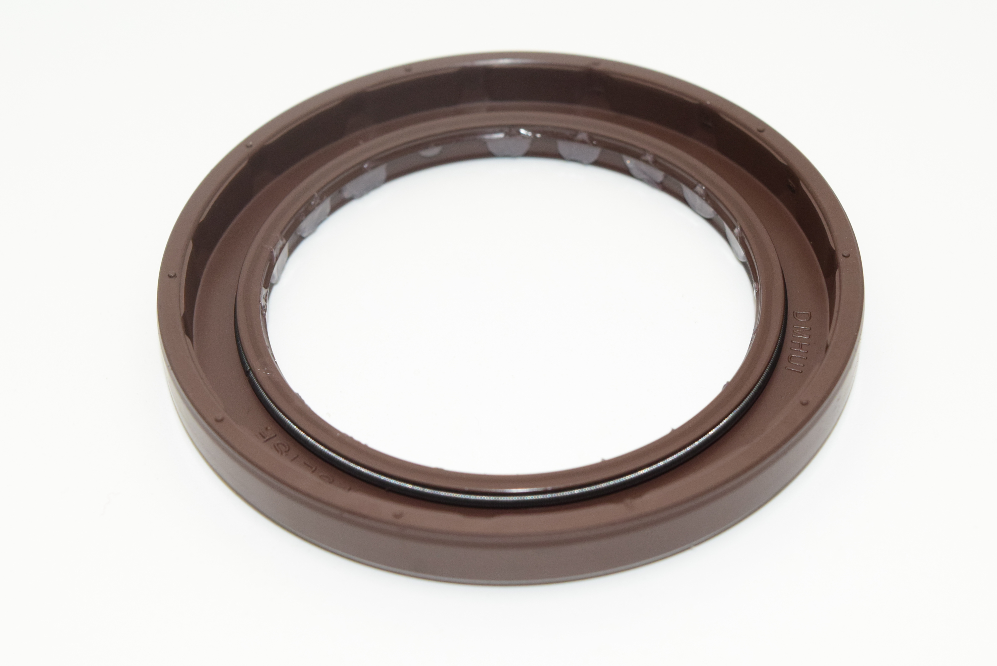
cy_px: 333
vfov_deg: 16.6
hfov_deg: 24.6
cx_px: 498
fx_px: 2286
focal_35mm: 82
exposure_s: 1/60
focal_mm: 55
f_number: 11
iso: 1600
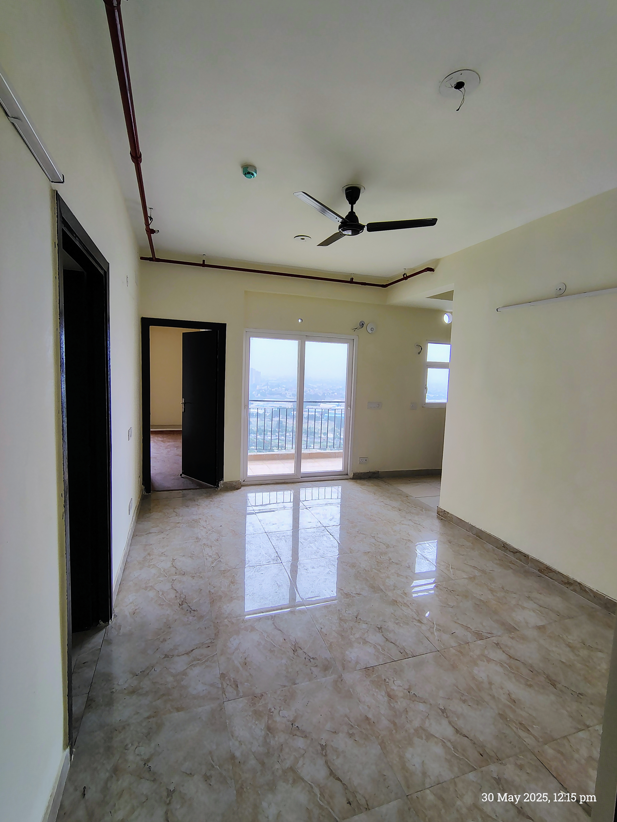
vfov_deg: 94.5
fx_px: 380
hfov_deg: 78.1
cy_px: 411
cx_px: 308
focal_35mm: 16
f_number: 2.2
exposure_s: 1/136
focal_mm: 2.13
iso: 100
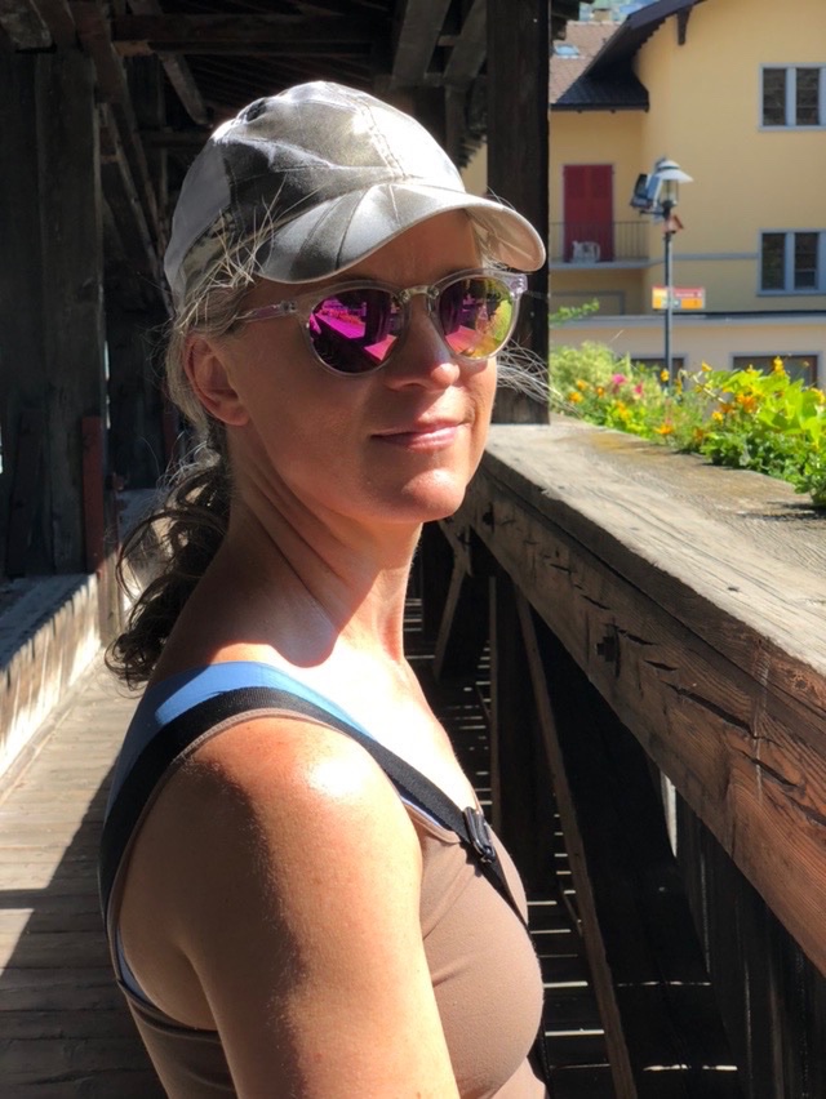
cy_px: 550
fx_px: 1653
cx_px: 413
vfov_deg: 36.8
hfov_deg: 28.1
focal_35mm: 52
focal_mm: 6
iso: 16
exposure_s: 1/387
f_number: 2.4
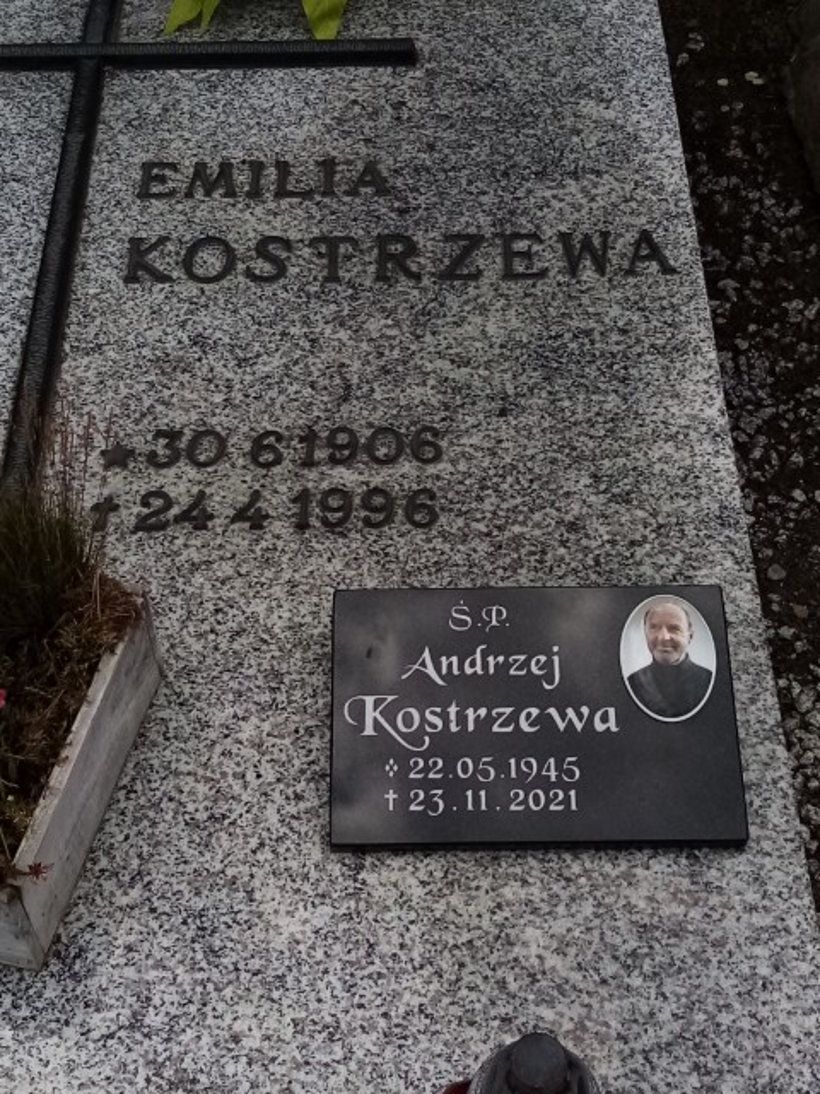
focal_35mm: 26
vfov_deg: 67.3
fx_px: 821
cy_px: 547
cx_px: 410
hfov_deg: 53.1
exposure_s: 1/2513
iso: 109
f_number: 1.8
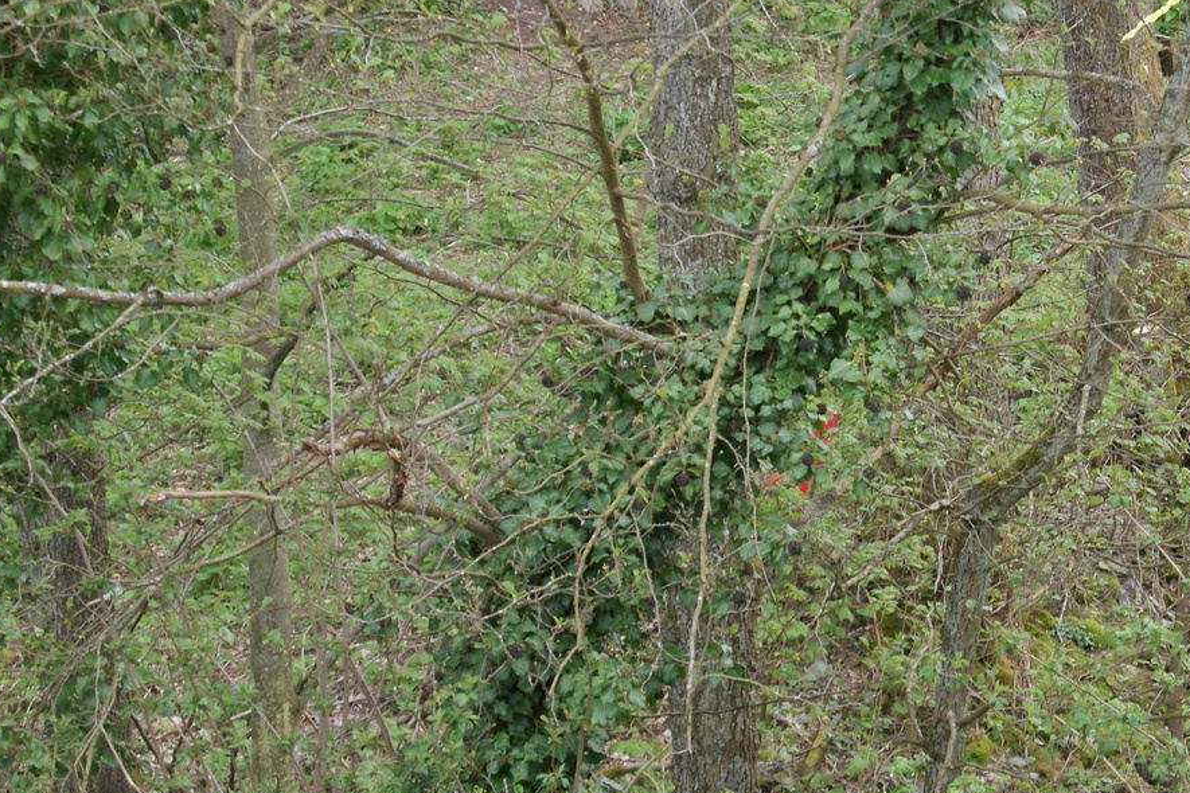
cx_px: 992
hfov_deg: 14.6
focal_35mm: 140
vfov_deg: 9.8
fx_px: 4622
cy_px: 216
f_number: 5.6
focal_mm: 55
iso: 400
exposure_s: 1/100
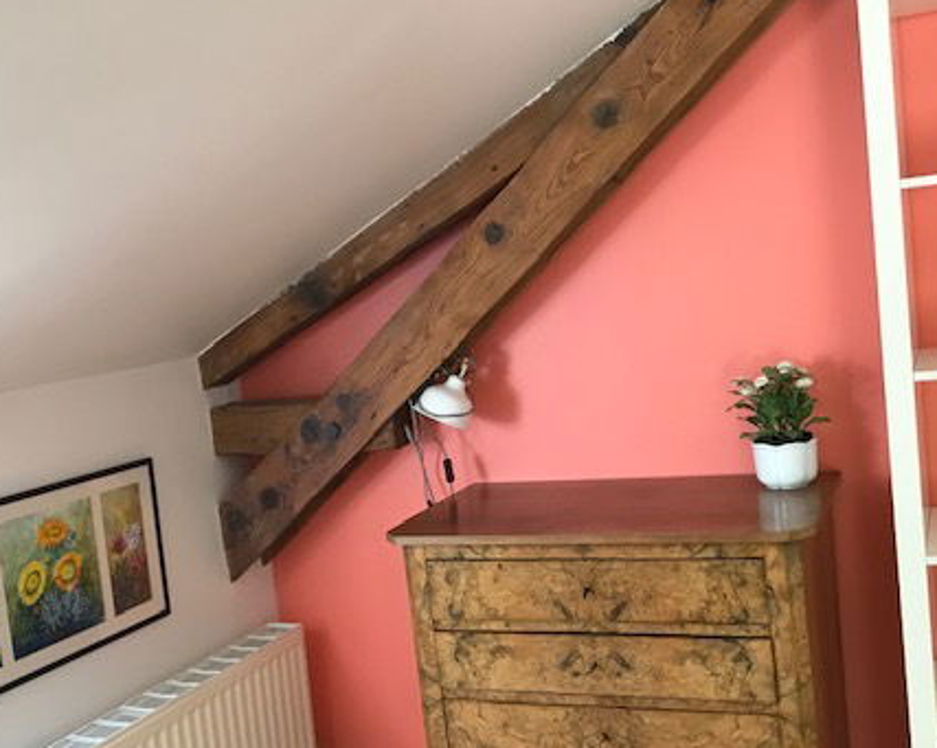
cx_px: 511
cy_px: 434
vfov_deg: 36.4
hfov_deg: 44.8
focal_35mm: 41
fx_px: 1136
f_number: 1.8
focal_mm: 3.99
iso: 40
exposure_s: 1/33
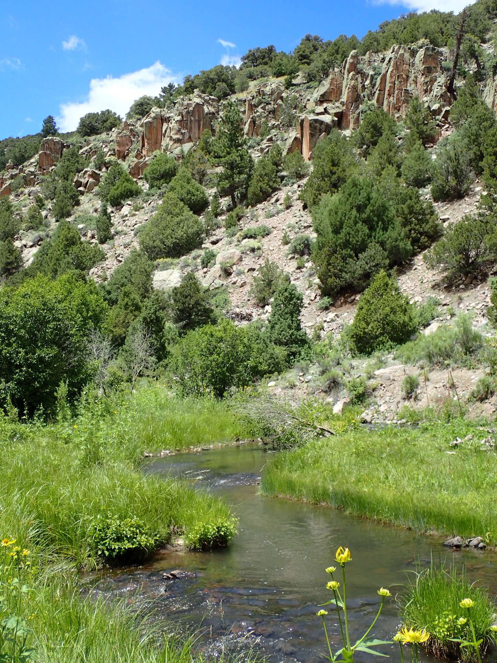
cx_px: 248
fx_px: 766
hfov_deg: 36.0
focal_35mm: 40
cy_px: 332
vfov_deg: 46.8
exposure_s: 1/500
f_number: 4
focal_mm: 7.34
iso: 100
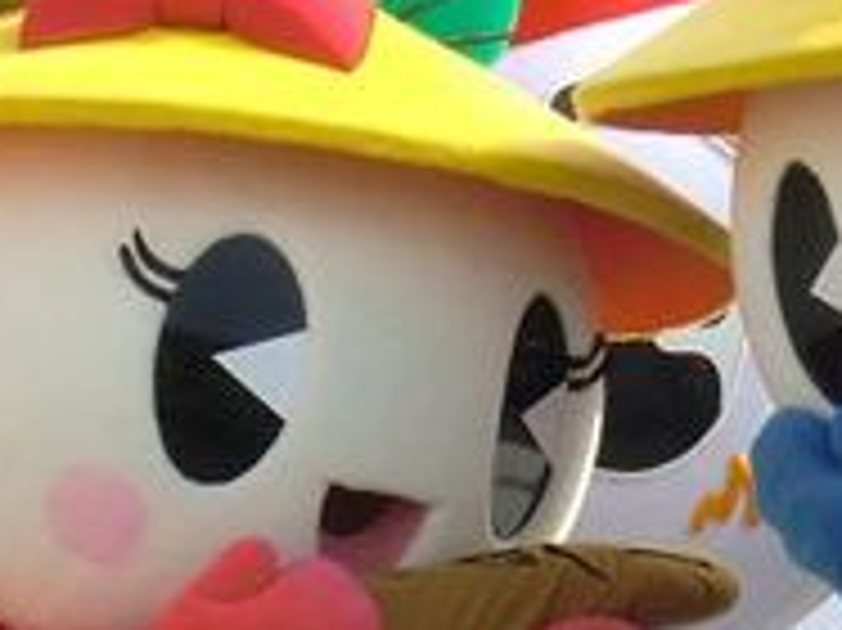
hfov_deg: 5.5
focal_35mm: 362
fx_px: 8800
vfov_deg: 4.1
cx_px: 279
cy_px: 542
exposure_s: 1/160
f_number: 5.9
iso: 64
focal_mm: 18.6
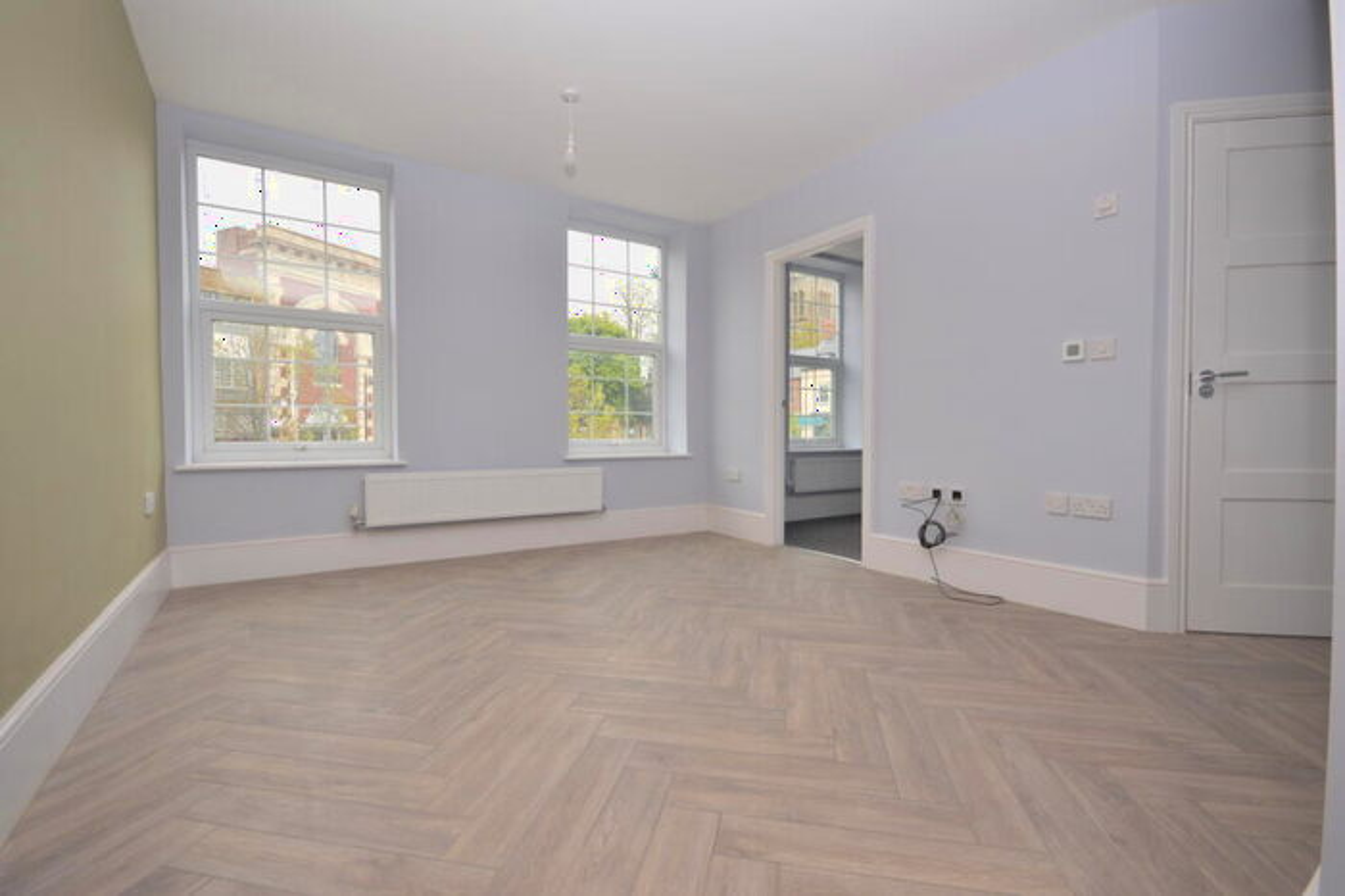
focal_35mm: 15
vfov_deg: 77.3
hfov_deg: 100.4
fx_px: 560
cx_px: 672
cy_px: 448
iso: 250
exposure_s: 1/125
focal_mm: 10
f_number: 5.6
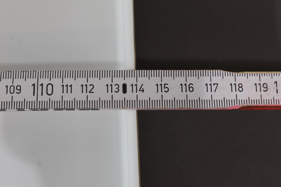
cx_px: 140
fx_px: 562
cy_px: 94
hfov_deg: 28.1
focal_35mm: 72
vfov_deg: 18.9
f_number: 8
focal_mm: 48
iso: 280
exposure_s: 1/60
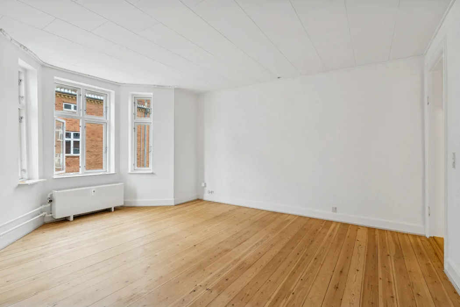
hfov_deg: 91.6
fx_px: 224
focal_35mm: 18
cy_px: 154
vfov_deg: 68.9
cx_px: 230
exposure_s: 1
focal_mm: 17.5
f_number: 8
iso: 200
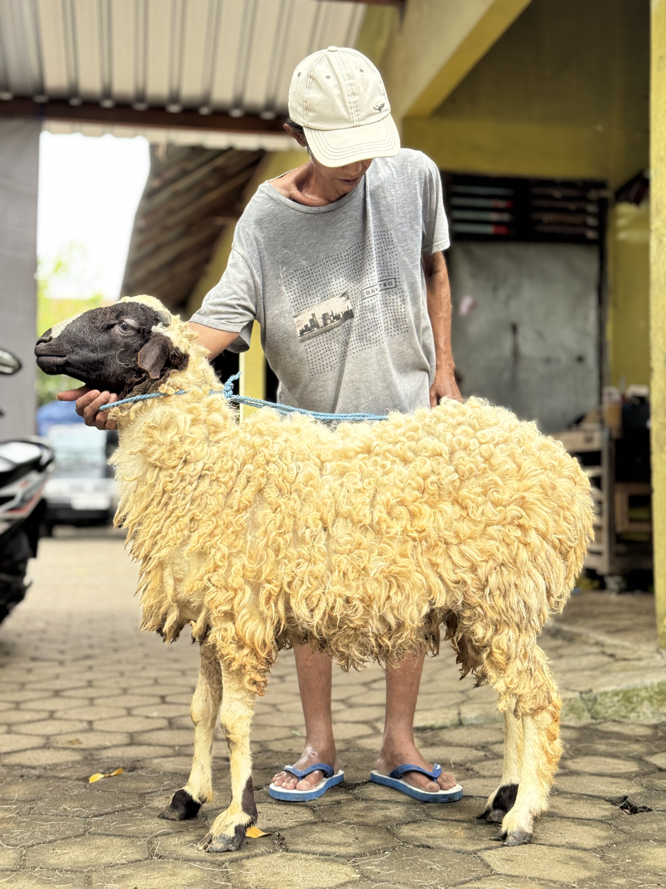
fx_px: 1231
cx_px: 333
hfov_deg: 30.3
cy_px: 444
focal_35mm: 48
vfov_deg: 39.7
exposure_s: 1/71
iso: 100
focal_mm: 6.76
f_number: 1.78
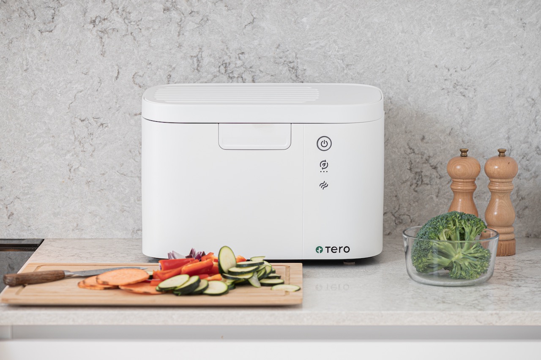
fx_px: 1577
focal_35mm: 105
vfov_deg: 13.0
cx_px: 270
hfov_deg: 19.5
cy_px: 180
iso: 400
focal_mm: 105
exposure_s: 1/200
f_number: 4
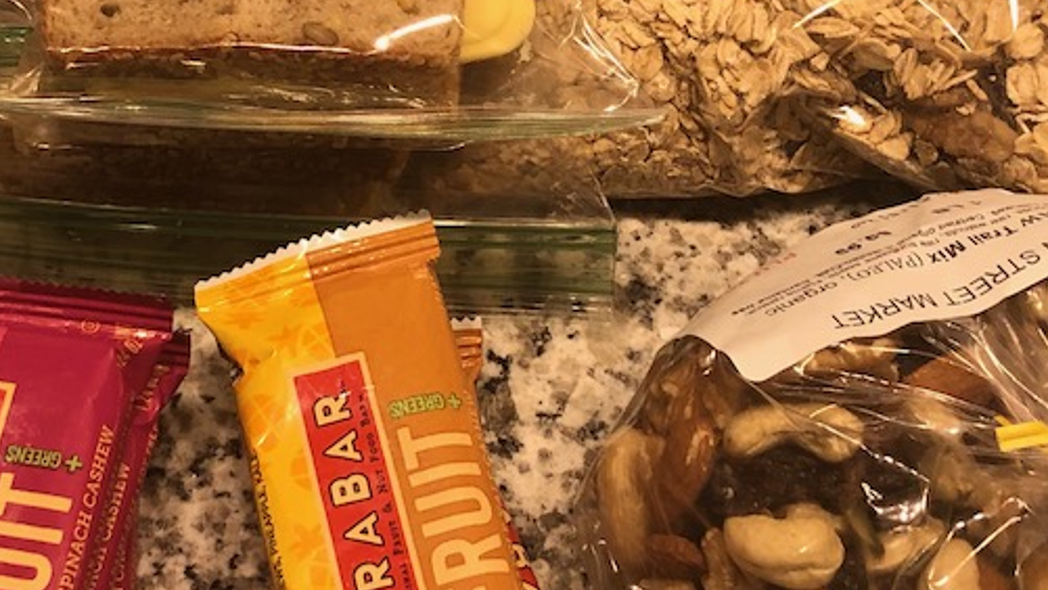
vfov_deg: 15.3
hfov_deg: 27.1
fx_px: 2168
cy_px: 40
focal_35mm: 78
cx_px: 385
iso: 25
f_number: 1.8
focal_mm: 3.99
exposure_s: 1/30
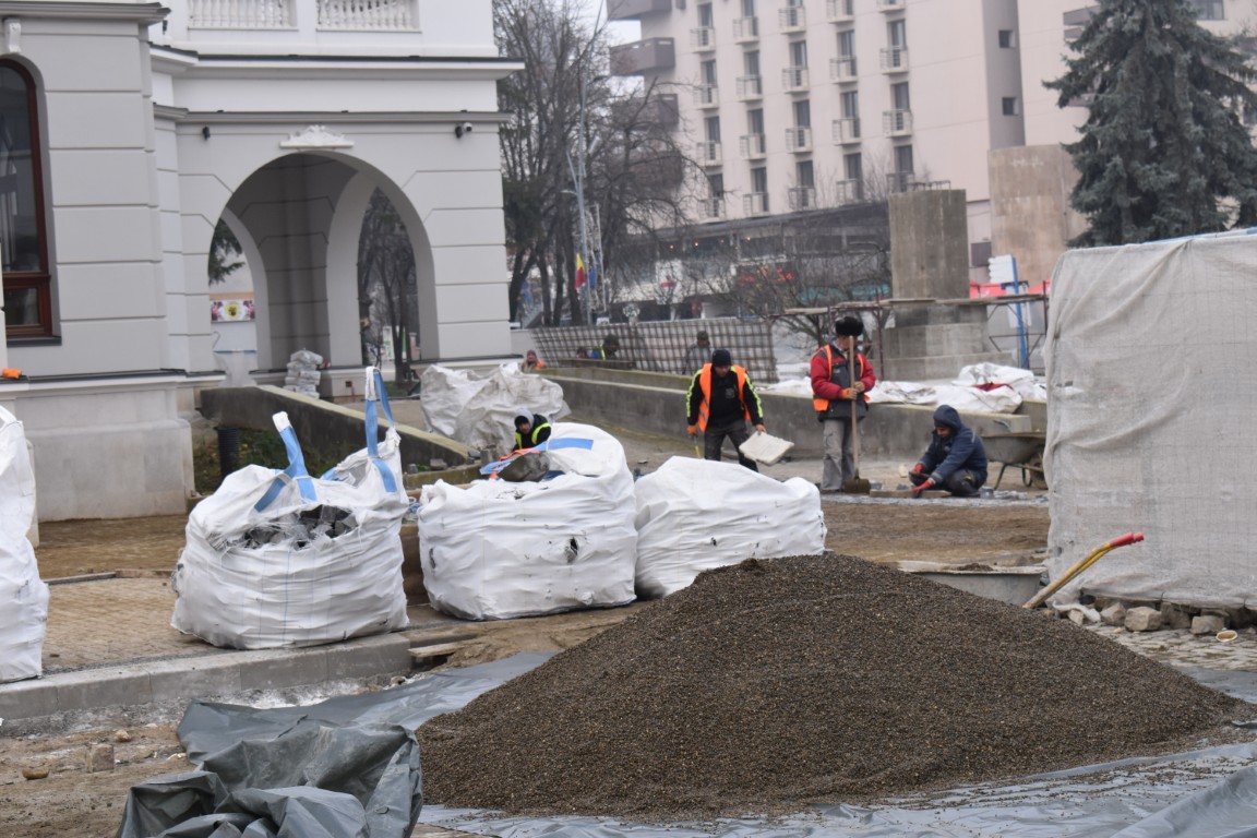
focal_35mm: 82
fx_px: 2880
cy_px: 419
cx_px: 628
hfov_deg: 24.6
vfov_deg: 16.6
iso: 400
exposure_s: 1/250
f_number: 8
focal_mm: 55
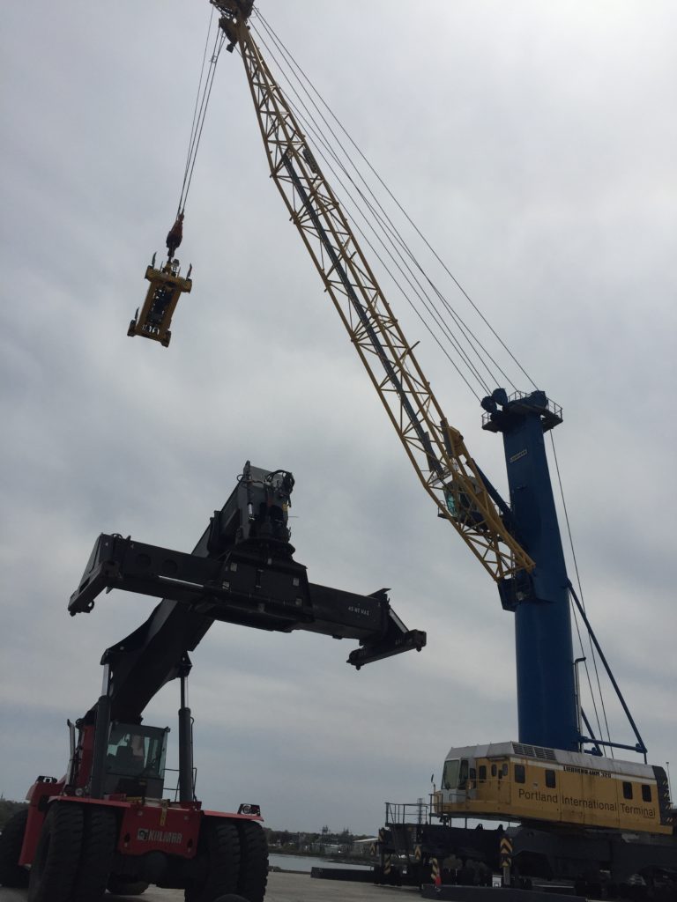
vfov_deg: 61.7
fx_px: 756
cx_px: 338
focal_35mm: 29
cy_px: 451
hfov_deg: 48.2
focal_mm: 4.15
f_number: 2.2
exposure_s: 1/9901
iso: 32
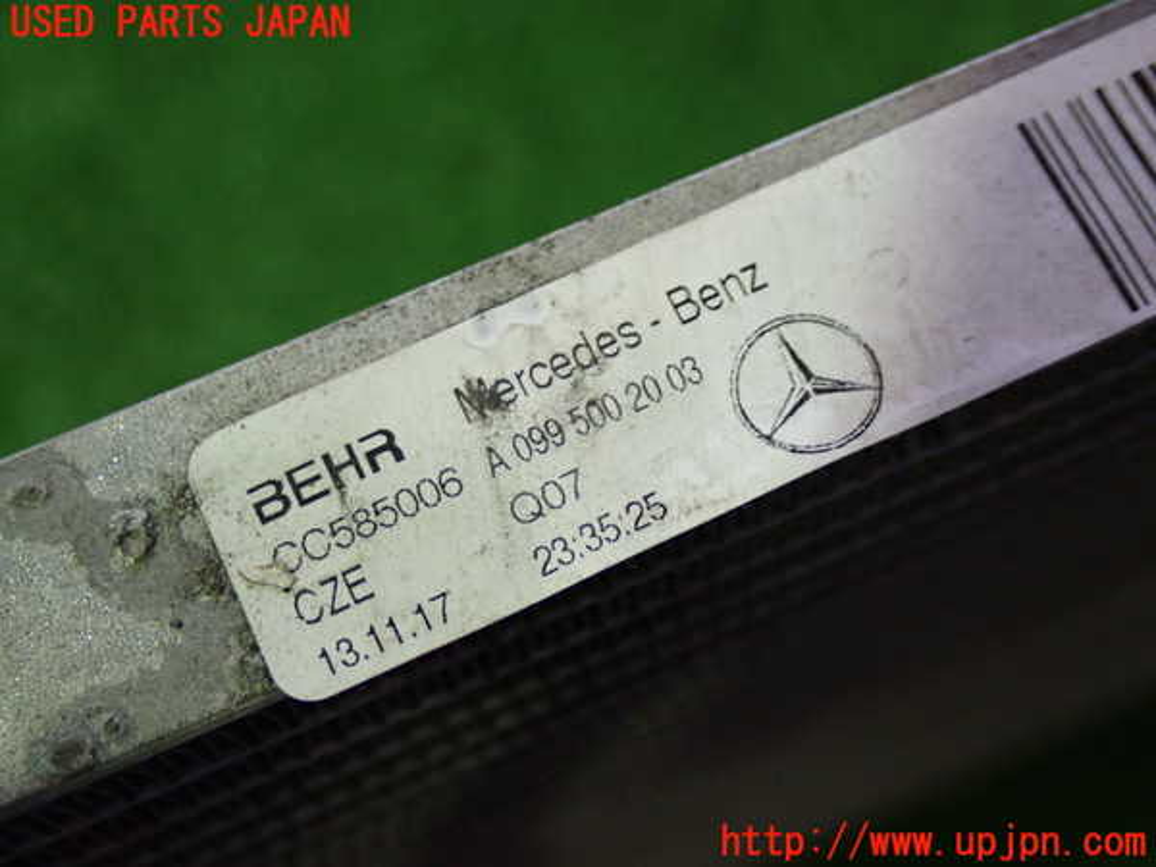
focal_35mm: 58
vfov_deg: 25.2
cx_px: 578
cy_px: 434
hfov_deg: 33.2
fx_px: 1937
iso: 800
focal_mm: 10.35
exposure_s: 1/60
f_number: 3.5
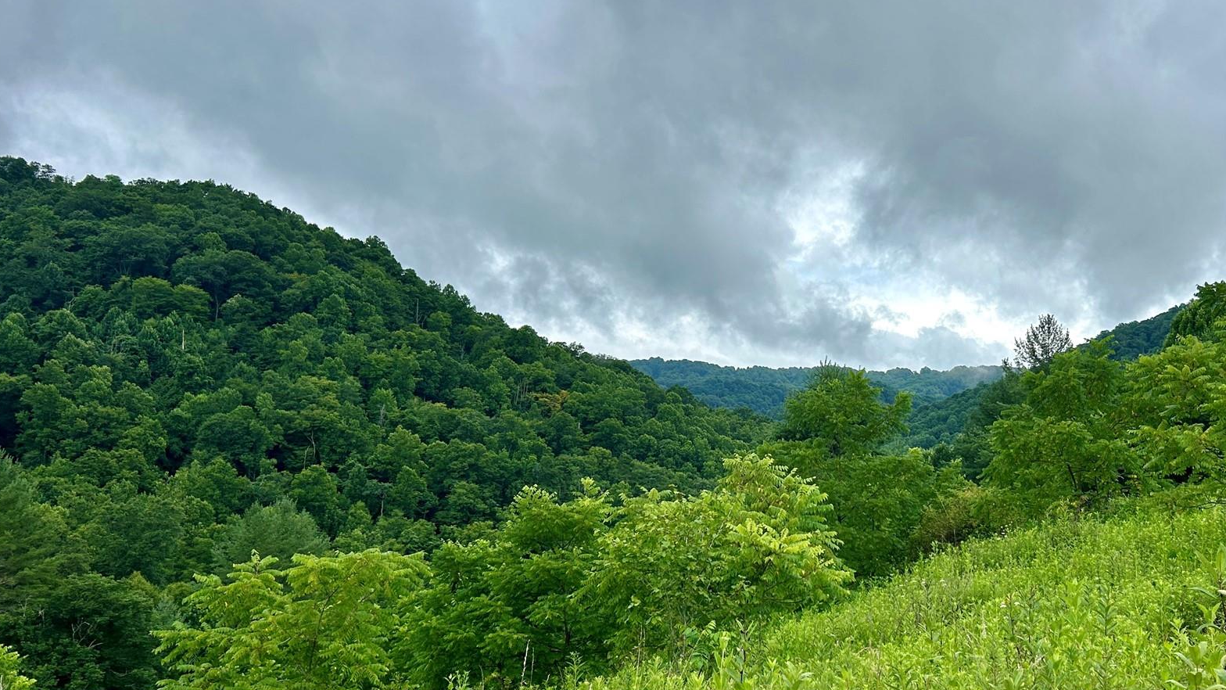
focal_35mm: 37
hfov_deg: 53.2
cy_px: 347
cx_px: 789
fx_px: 1203
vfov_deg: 32.0
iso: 50
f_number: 1.5
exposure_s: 1/3257
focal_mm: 5.7
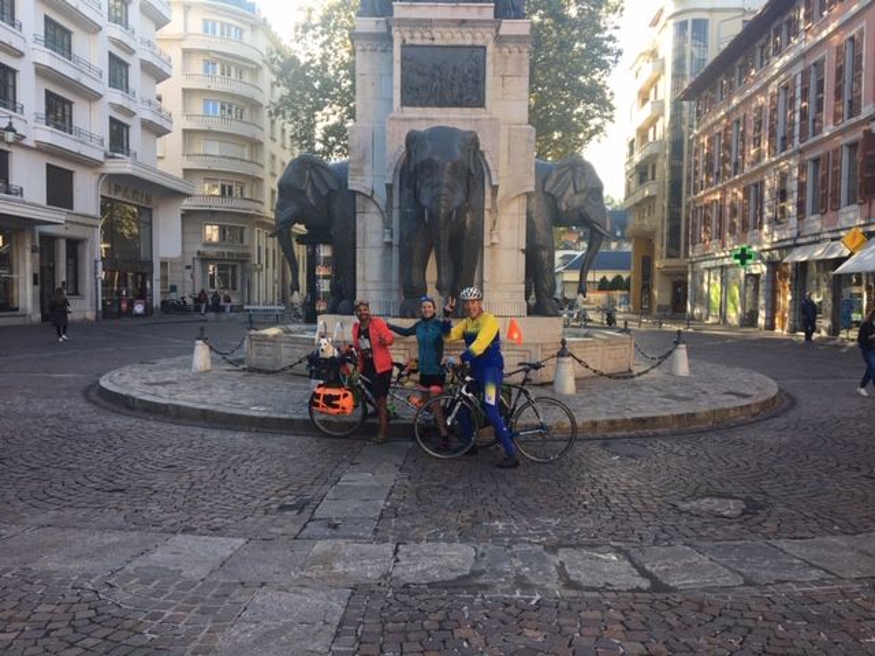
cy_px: 328
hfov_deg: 61.7
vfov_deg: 48.2
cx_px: 438
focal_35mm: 29
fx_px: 733
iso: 25
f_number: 2.2
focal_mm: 4.15
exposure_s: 1/195
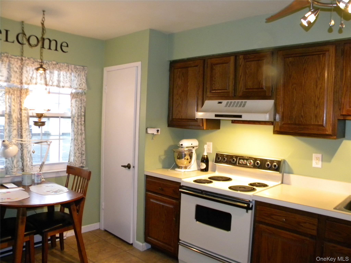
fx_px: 284
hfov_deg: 63.4
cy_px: 132
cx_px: 176
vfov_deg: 49.7
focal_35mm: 28
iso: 400
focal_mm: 5
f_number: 3.5
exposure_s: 1/30.5
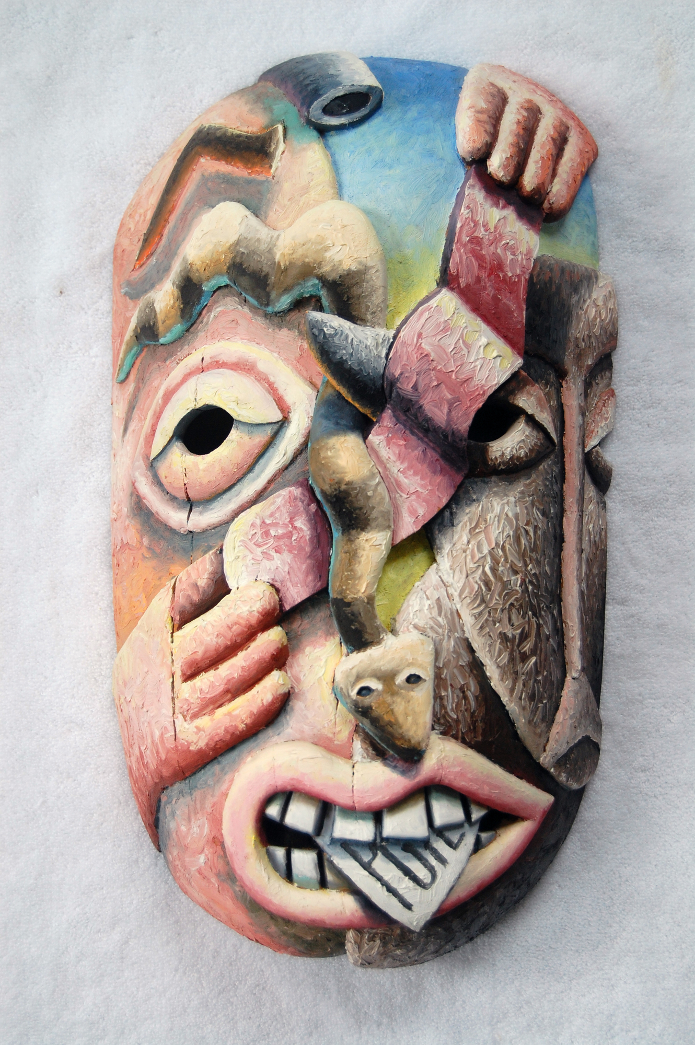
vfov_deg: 35.1
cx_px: 348
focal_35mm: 57
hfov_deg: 23.7
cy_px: 522
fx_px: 1653
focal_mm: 38
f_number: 4.8
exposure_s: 1/100
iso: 400
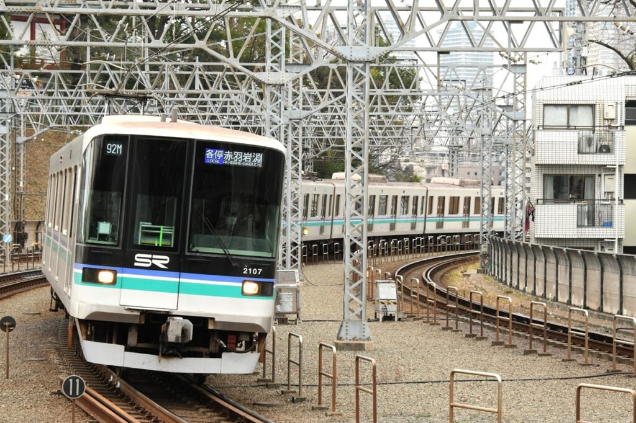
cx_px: 318
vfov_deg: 11.1
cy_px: 212
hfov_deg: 16.7
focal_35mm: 123
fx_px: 2172
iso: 1600
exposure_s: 1/320
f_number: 11
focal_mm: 82
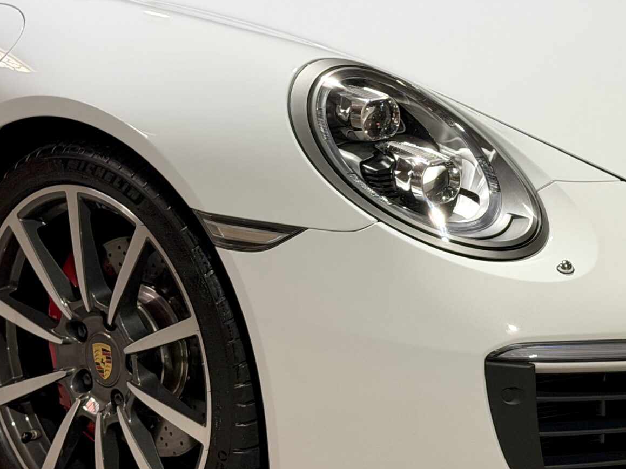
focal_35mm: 106
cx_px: 475
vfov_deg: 13.9
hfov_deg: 18.4
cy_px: 154
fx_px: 1917
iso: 100
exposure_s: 1/50
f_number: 1.78
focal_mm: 6.76
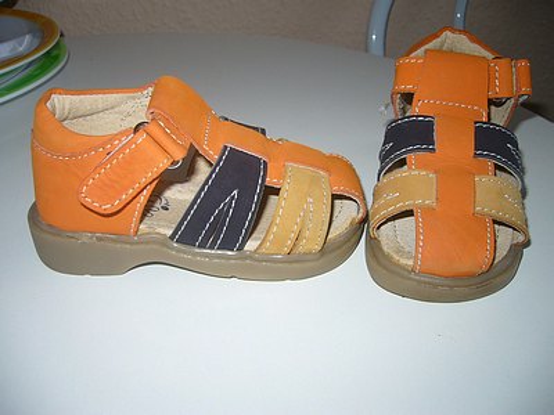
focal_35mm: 35
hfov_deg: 52.6
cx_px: 277
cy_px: 208
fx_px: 560
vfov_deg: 40.7
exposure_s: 1/60
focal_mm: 5.8
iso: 64
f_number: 2.8
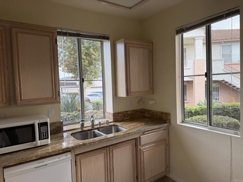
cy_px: 91
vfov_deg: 56.8
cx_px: 122
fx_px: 168
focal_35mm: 24
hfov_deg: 71.6
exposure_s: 1/228
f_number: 1.78
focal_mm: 6.76
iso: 80
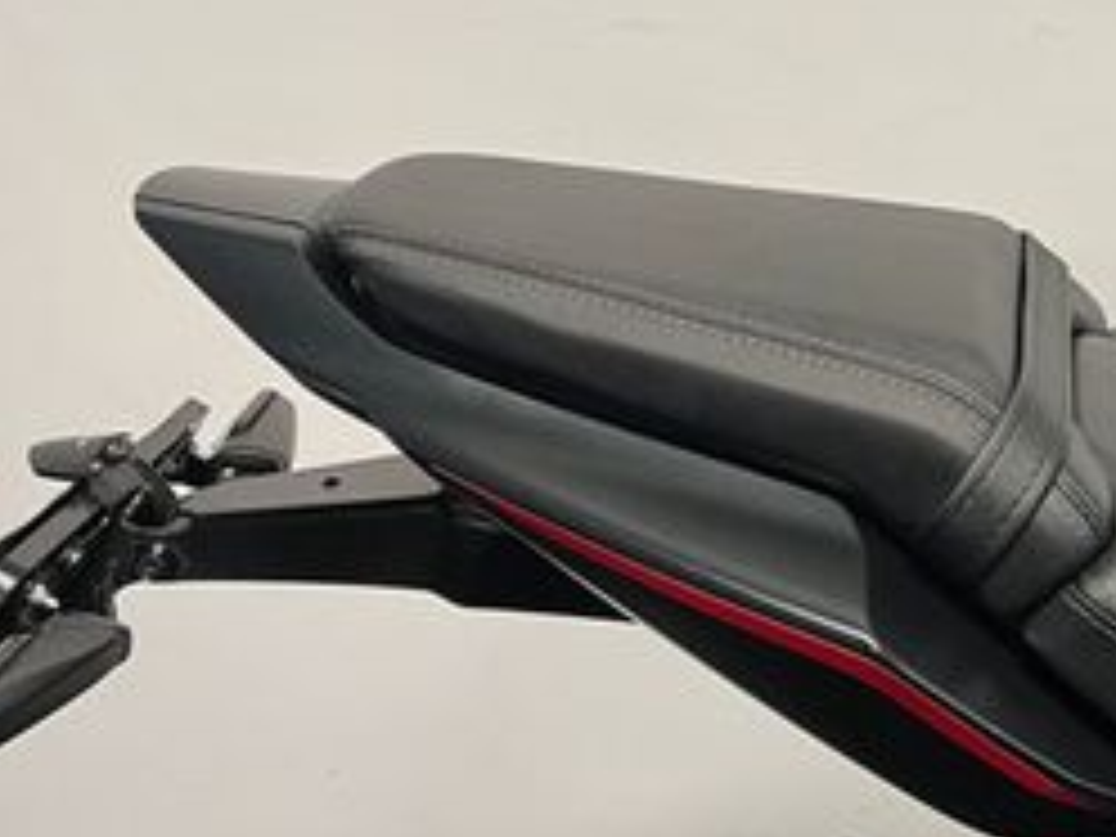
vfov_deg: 21.9
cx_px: 1220
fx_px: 2160
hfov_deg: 26.7
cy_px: 338
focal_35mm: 67
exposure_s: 1/50
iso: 80
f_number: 1.6
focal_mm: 5.1
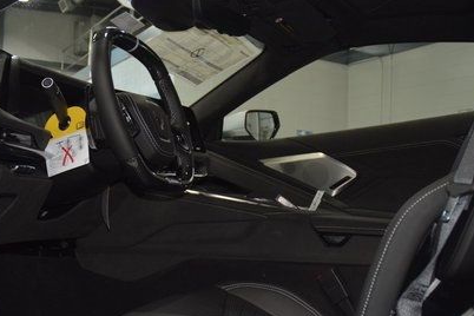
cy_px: 231
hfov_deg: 45.2
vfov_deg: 30.7
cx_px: 190
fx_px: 566
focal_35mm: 43
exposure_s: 1/125
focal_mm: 18
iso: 1250
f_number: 3.5
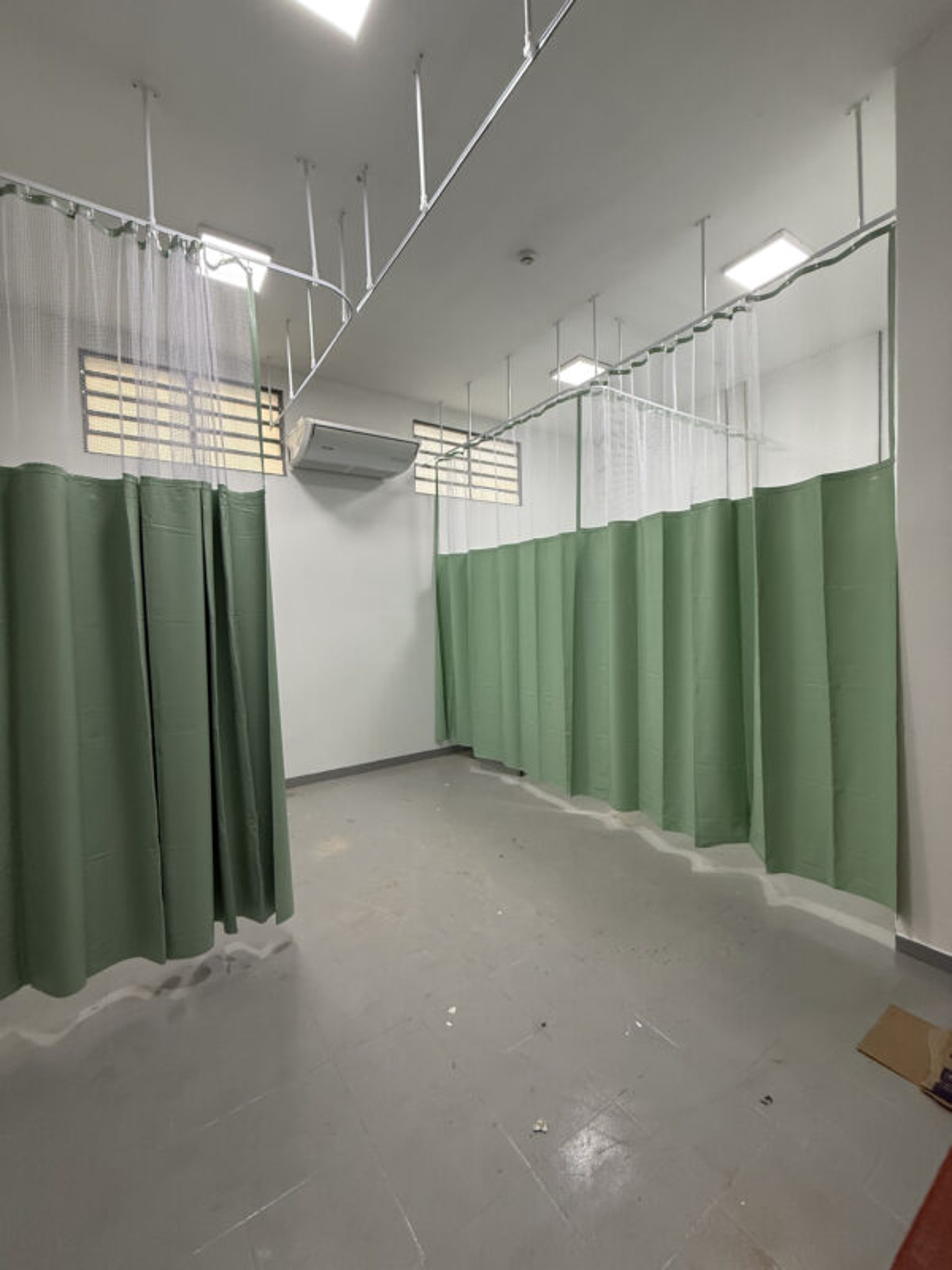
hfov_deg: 85.7
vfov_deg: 102.1
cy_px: 635
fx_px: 513
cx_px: 476
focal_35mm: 14
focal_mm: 2.22
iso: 250
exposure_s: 1/120
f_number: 2.2
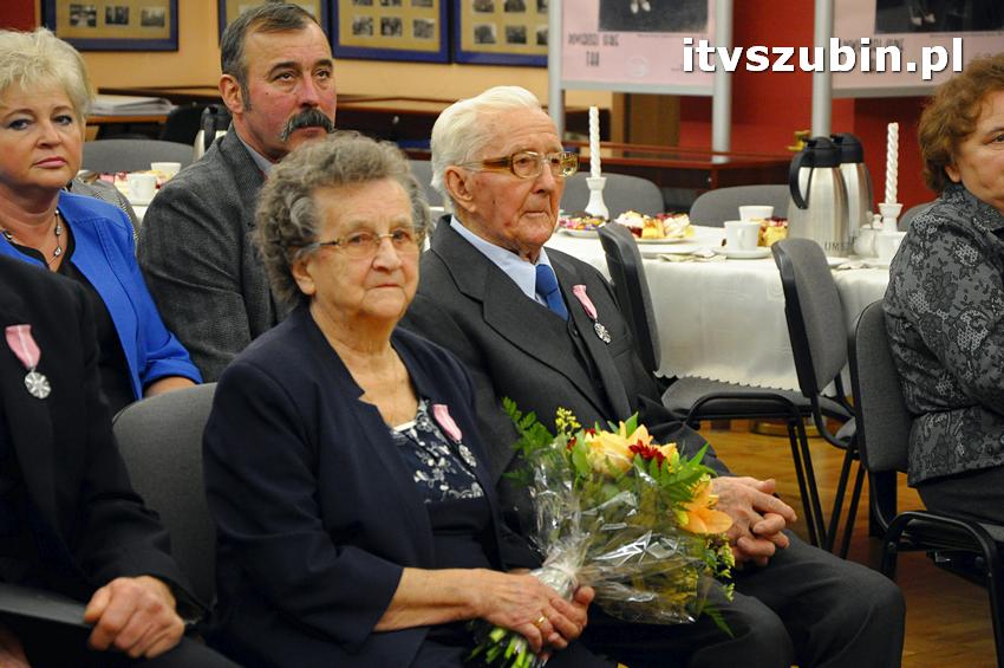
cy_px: 334
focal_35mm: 128
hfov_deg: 16.1
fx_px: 3552
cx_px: 502
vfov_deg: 10.7
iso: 2500
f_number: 5.6
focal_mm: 85
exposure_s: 1/80
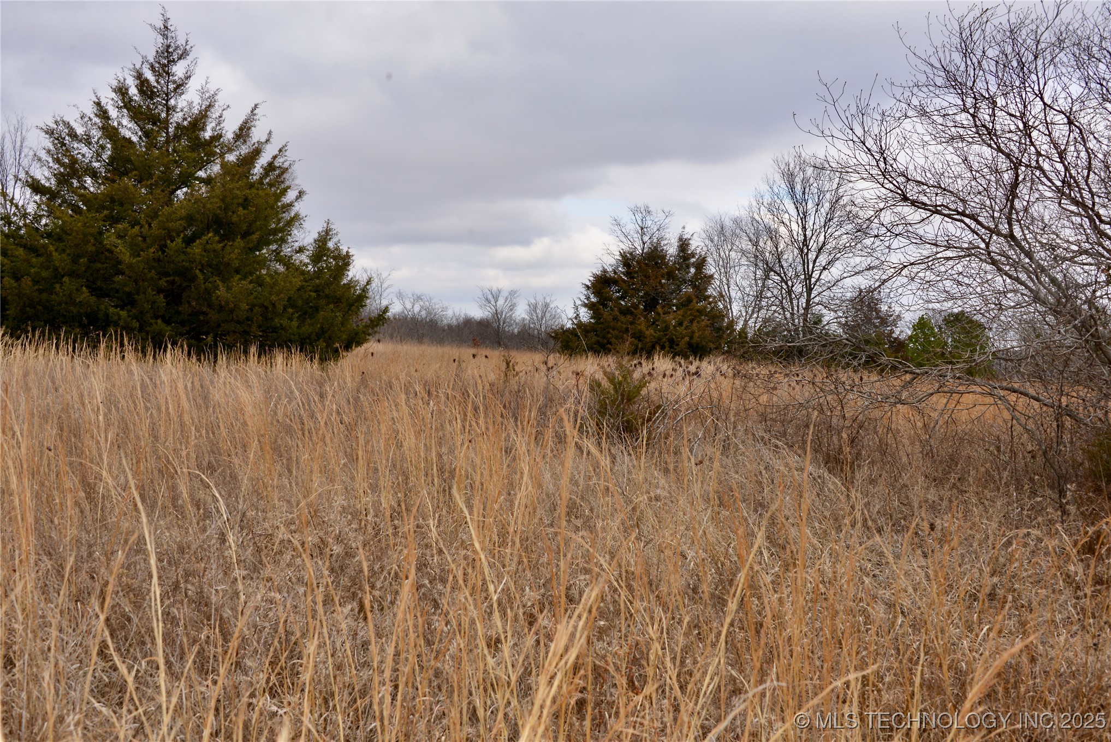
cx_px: 556
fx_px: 1296
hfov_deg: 46.4
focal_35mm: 42
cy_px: 371
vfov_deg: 31.9
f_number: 11
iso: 320
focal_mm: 42
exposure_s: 1/200
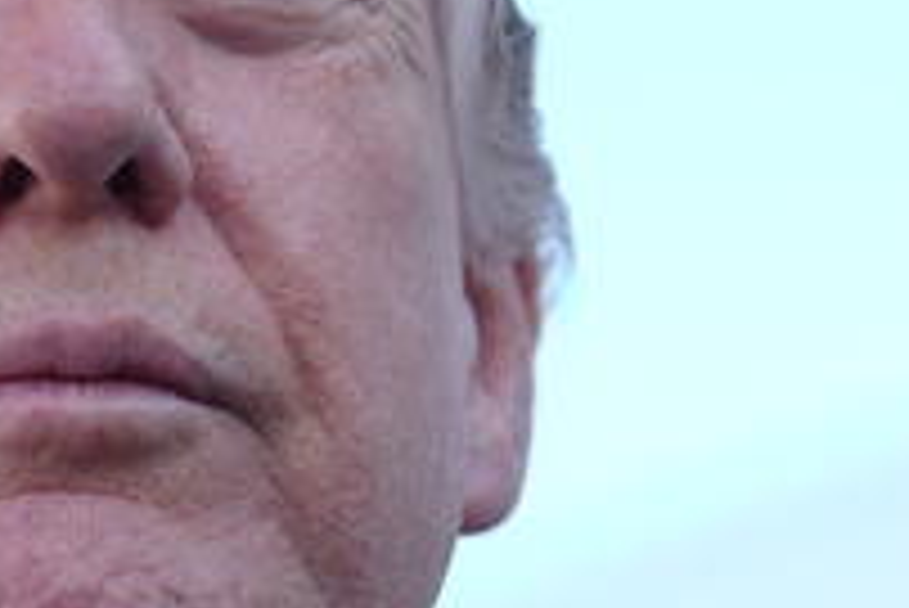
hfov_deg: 5.8
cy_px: 565
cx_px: -40
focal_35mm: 355
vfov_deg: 3.9
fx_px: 8970
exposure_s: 1/800
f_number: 2.8
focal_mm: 70
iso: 200
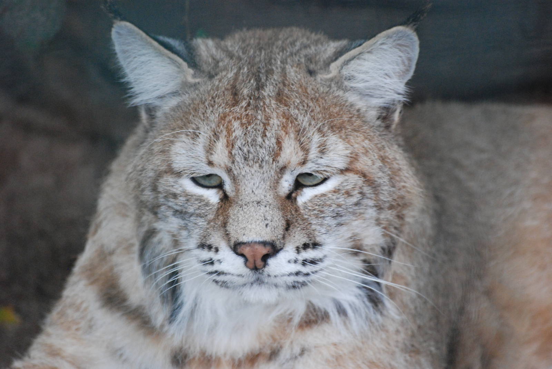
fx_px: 5526
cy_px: 184
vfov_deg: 3.8
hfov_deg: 5.7
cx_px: 276
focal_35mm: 360
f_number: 5.3
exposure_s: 1/160
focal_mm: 240
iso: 1600
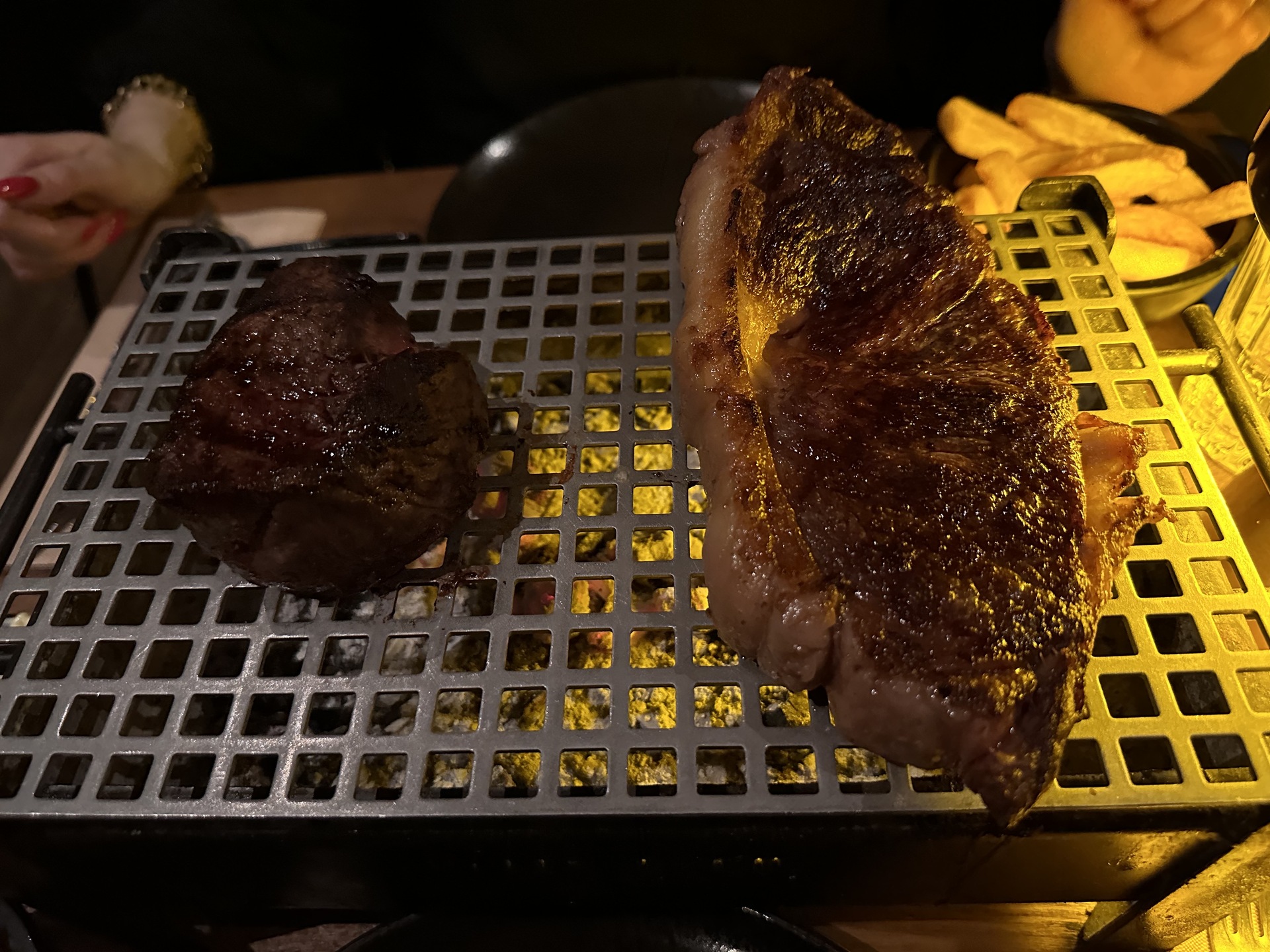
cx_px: 635
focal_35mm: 24
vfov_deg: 56.8
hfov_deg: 71.6
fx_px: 881
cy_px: 476
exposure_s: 1/30
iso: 1600
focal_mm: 6.86
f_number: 1.78
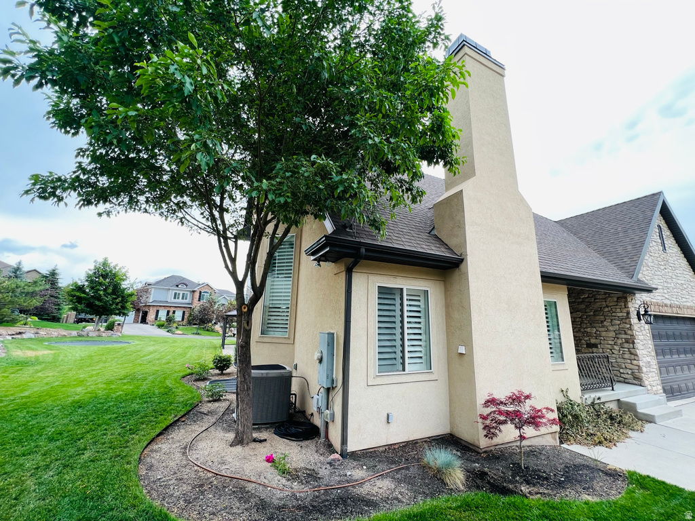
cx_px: 348
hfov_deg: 106.2
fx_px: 261
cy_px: 260
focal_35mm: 13
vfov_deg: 89.9
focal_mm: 1.57
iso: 32
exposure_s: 1/162
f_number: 1.8
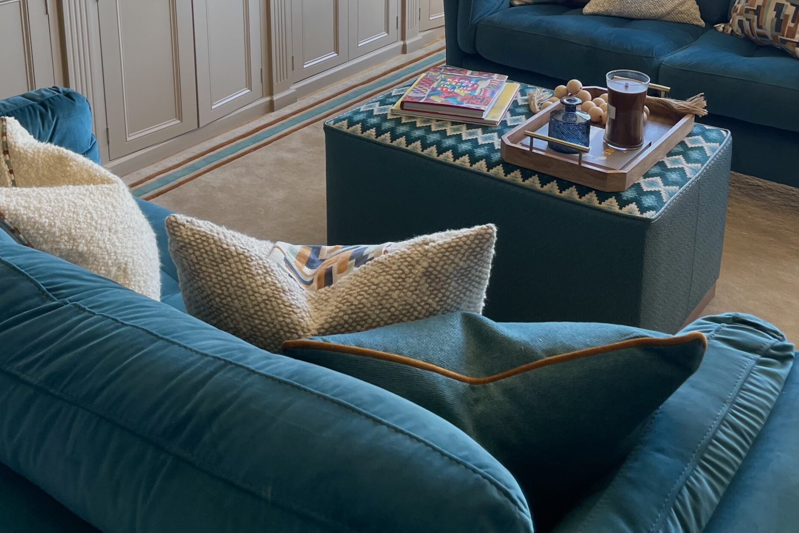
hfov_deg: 51.9
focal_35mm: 37
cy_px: -1
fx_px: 821
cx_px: 398
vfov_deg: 32.9
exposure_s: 1/100
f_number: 1.6
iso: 64
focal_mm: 4.2
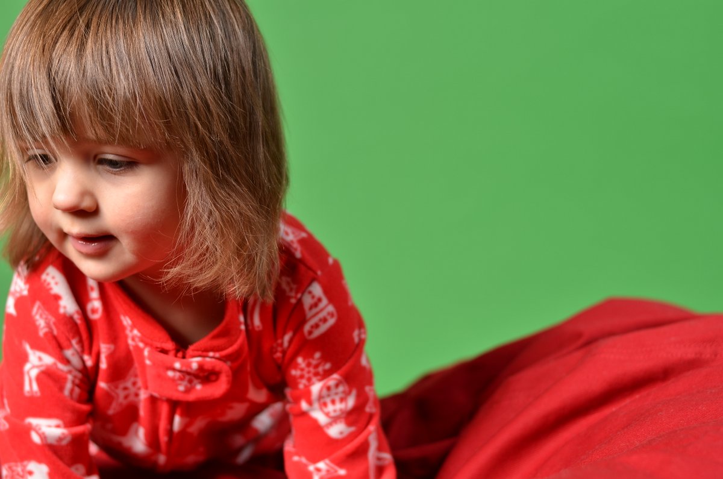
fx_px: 1503
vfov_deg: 18.1
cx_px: 362
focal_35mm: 75
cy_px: 240
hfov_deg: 27.0
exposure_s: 1/250
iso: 100
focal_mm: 50
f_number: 2.8
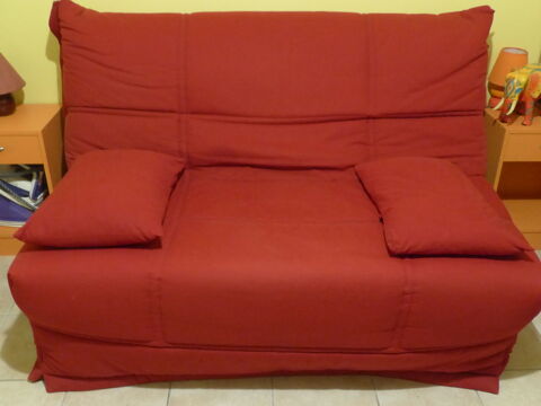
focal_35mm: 35
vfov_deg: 40.7
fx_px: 547
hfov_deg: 52.6
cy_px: 203
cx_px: 270
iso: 640
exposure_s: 1/4
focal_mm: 6.3
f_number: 3.5
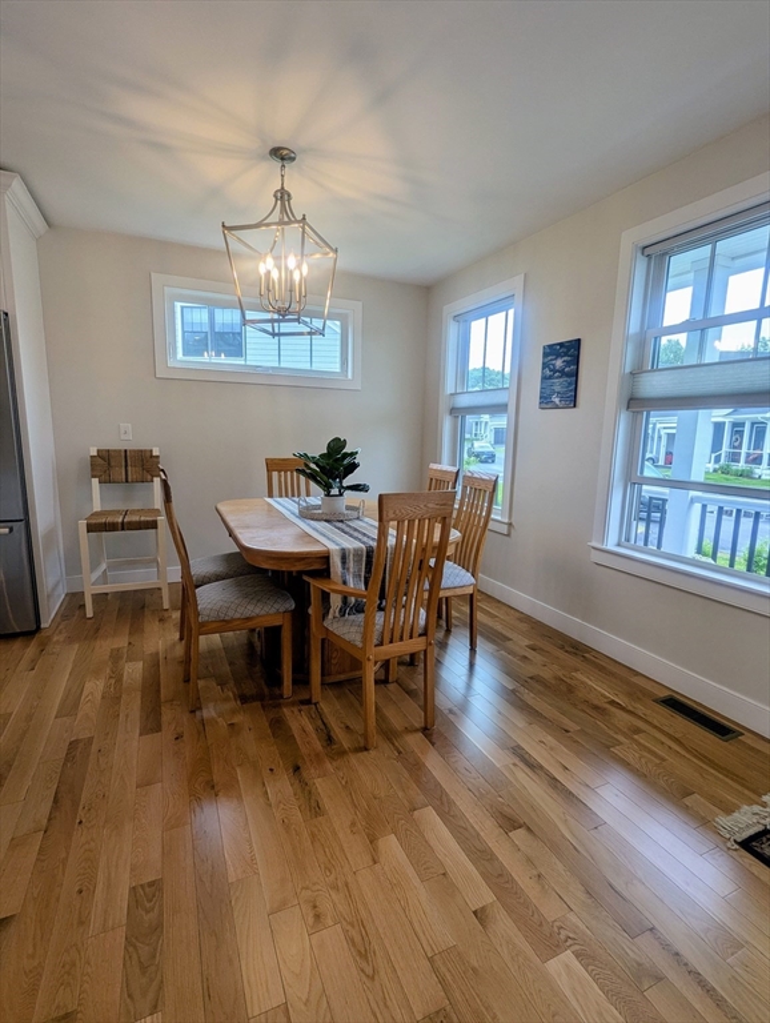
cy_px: 512
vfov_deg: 94.4
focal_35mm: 16
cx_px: 385
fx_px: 473
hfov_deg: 78.2
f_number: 2.2
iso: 41
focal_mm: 2.35
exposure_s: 1/120
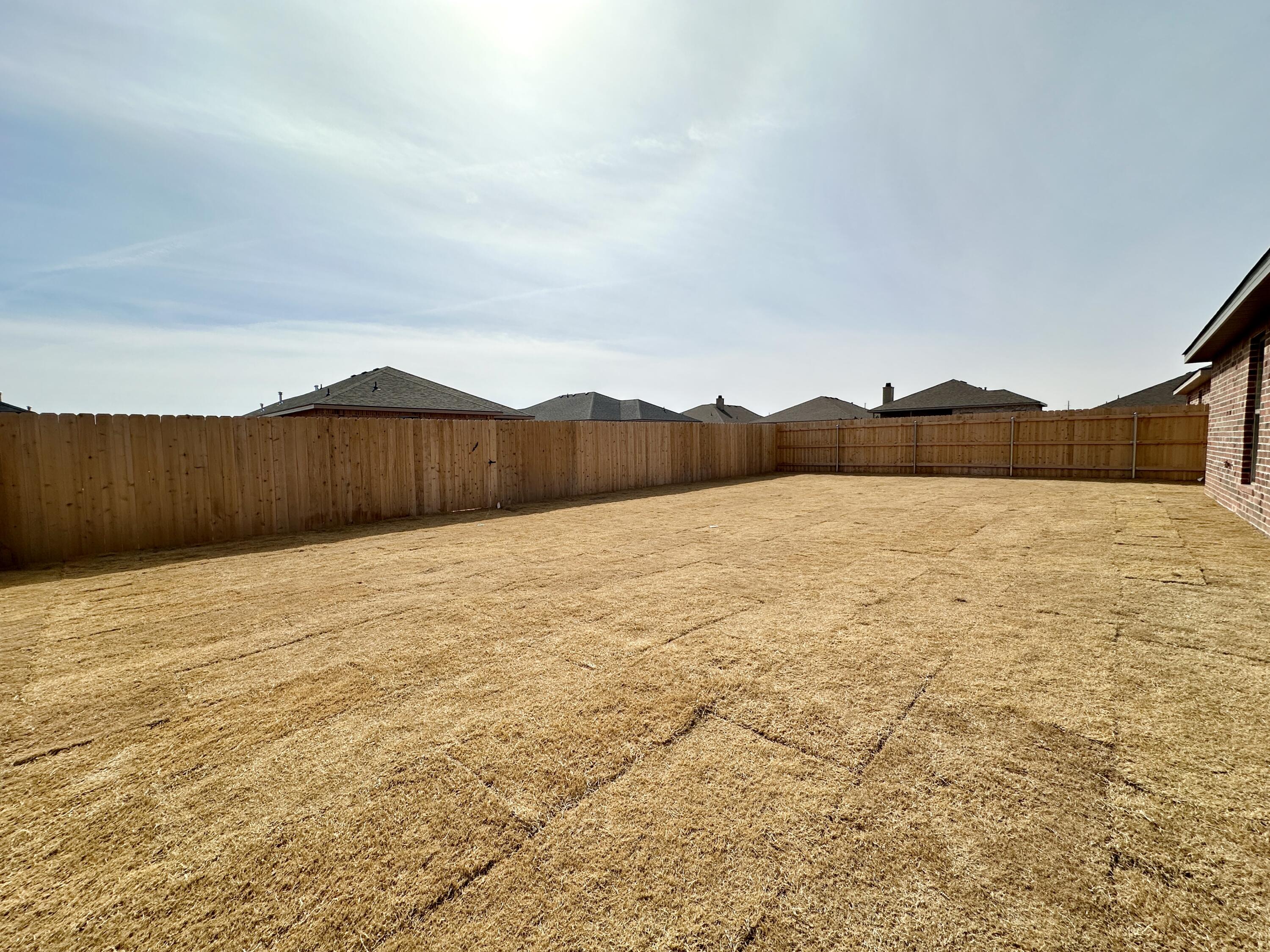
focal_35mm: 14
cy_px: 476
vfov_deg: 85.7
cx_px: 635
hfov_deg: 102.1
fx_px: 514
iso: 50
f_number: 2.2
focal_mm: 2.22
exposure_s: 1/5291
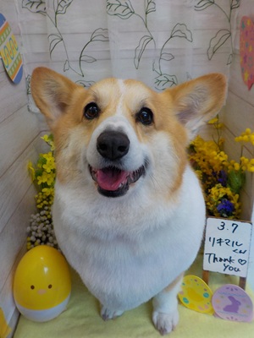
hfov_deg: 46.8
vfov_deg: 60.0
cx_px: 127
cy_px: 169
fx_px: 294
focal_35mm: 30
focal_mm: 4.1
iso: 125
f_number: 3.3
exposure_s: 1/60
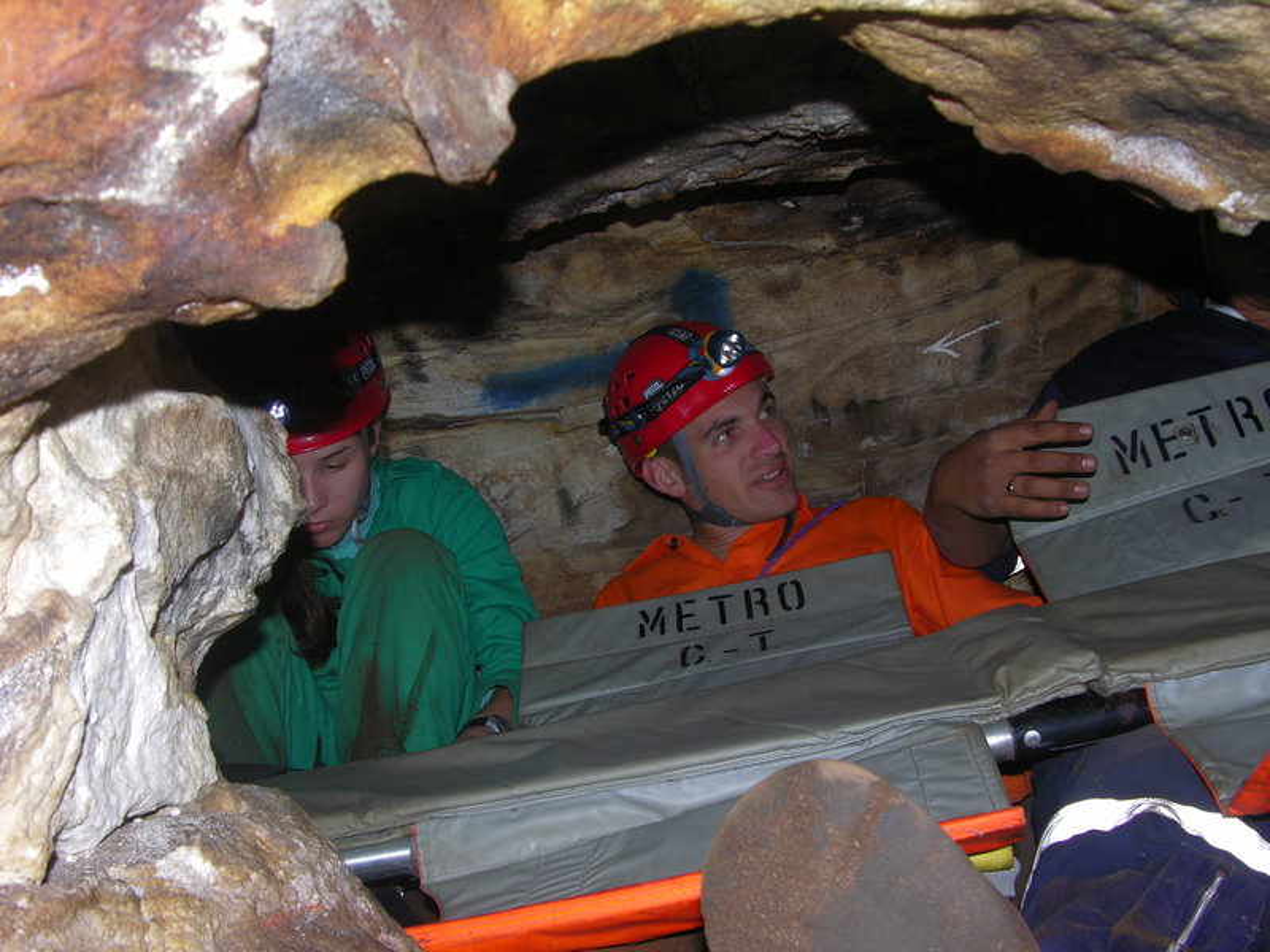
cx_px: 635
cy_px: 476
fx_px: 1284
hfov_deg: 52.6
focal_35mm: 35
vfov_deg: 40.7
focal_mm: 8.9
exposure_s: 1/30
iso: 50
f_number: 5.6
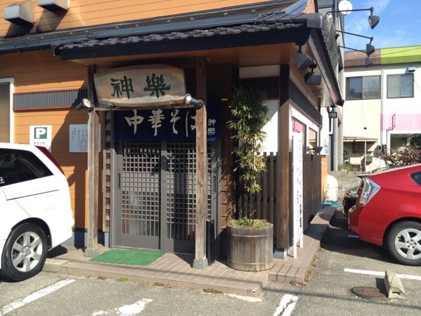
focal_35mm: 35
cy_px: 158
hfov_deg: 52.6
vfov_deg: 40.7
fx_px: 426
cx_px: 210
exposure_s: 1/890
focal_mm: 4.28
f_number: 2.4
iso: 50
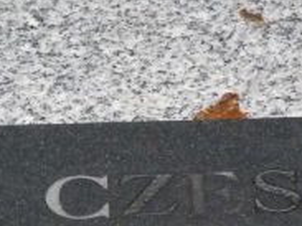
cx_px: 264
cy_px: 333
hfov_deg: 3.8
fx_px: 4490
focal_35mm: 515
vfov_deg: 2.9
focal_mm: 24.1
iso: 500
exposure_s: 1/250
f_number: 4.5
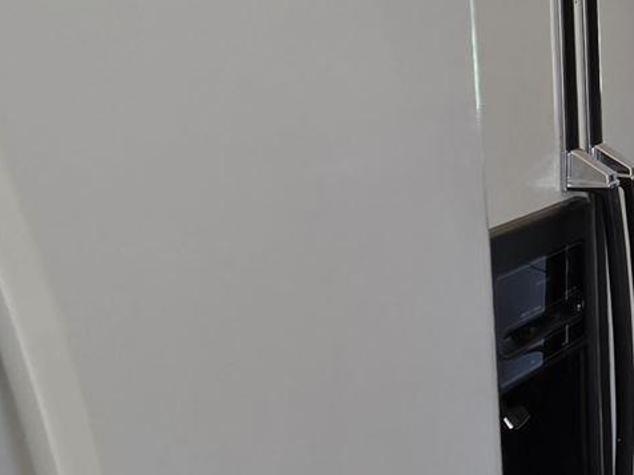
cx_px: 1157
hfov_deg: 16.4
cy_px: 168
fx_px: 1813
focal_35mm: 99
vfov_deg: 14.9
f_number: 1.7
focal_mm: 6.3
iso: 400
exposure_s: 1/120
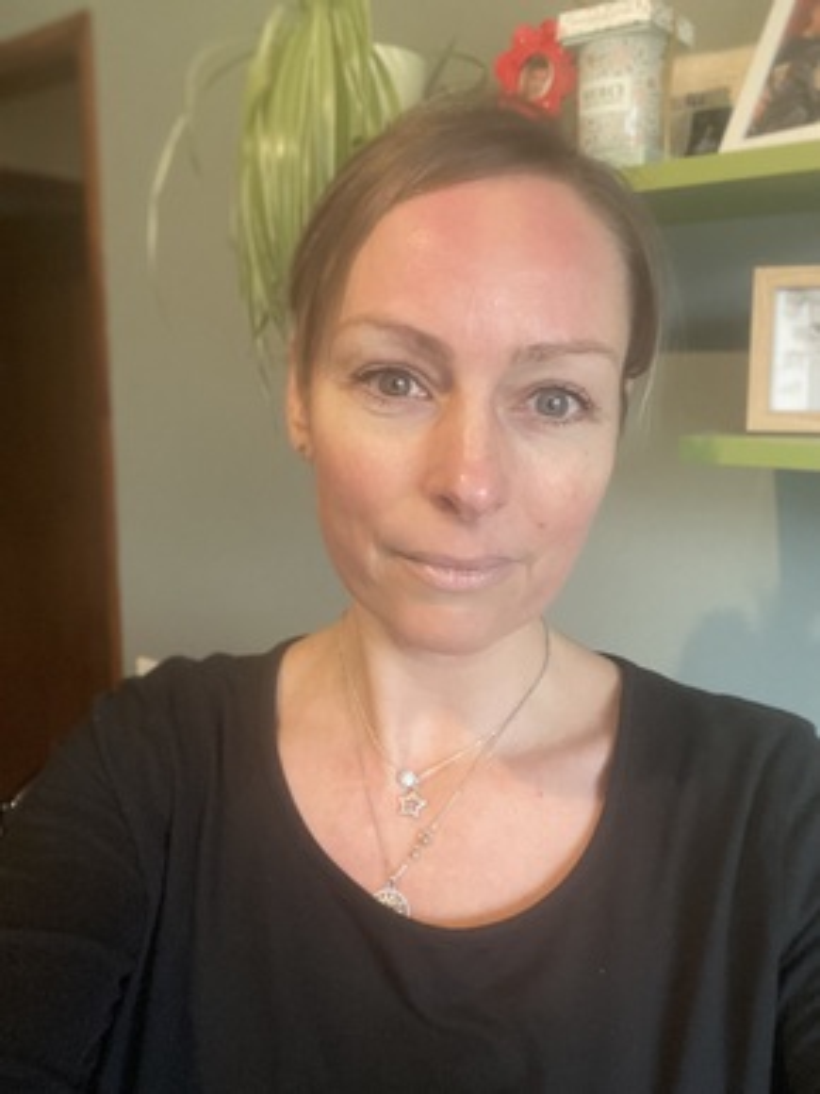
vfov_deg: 60.0
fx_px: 948
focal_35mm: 30
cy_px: 547
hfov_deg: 46.8
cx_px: 410
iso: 400
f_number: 2.2
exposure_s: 1/40
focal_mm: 2.71
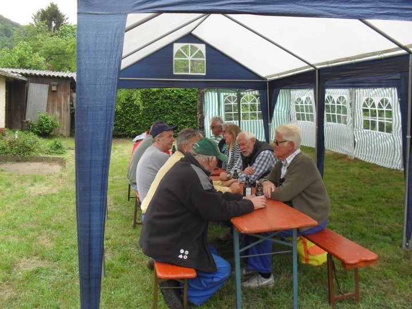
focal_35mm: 35
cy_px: 154
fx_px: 417
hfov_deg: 52.6
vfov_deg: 40.7
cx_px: 206
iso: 100
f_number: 3.2
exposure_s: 1/180
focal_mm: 6.3
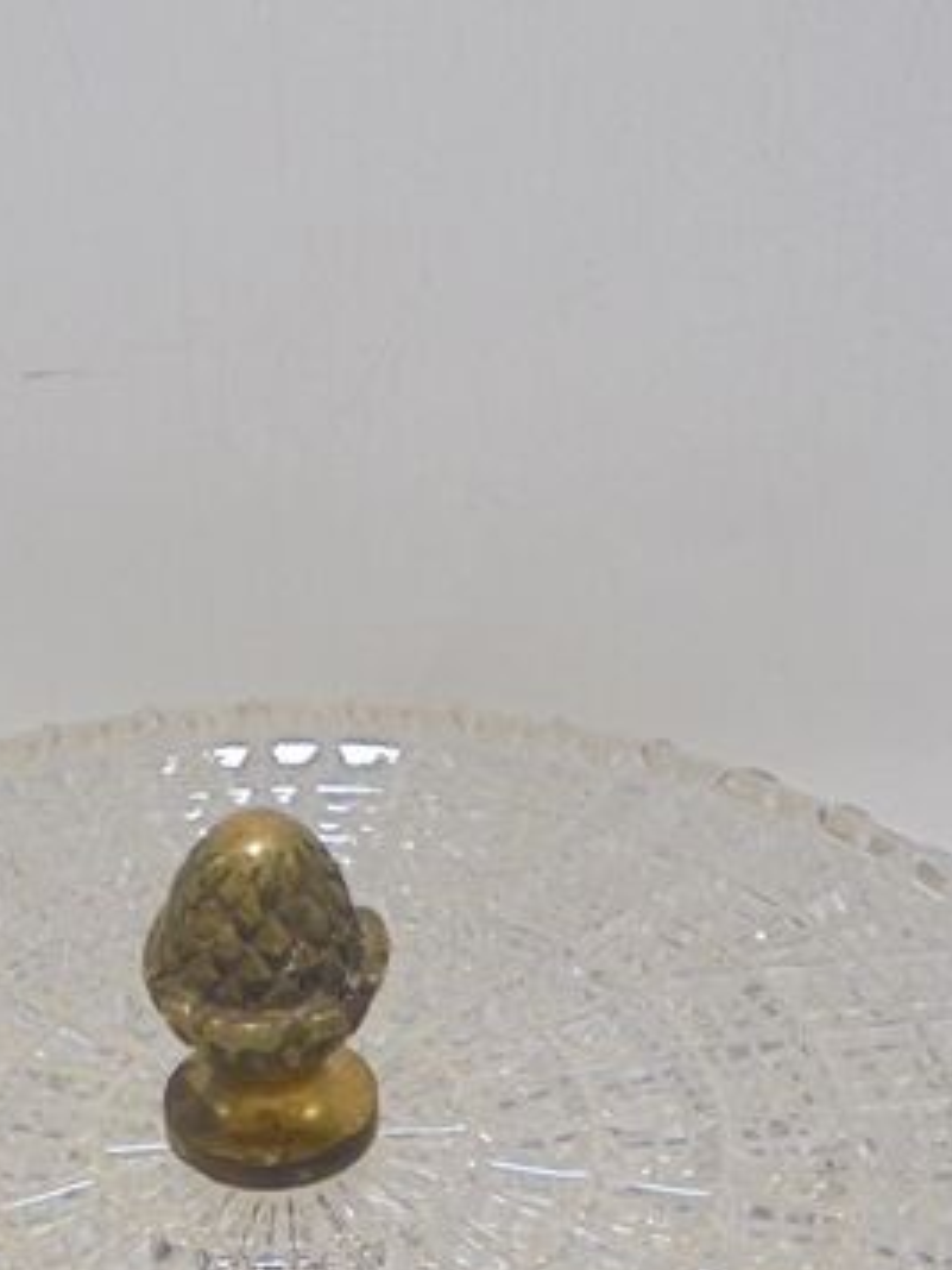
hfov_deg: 17.1
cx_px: 248
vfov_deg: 21.3
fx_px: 3154
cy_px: 1488
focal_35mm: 86
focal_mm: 6.1
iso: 100
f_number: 4
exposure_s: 1/80
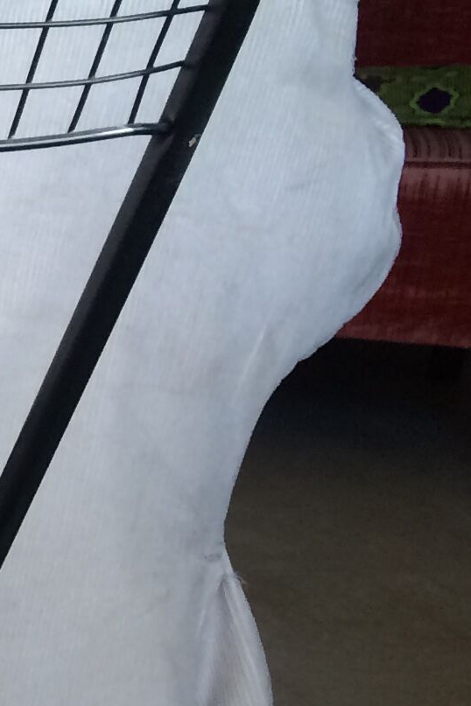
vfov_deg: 16.6
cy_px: 637
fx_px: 2394
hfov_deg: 9.1
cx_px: -948
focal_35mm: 122
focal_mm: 4.15
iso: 40
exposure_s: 1/33
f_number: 2.2
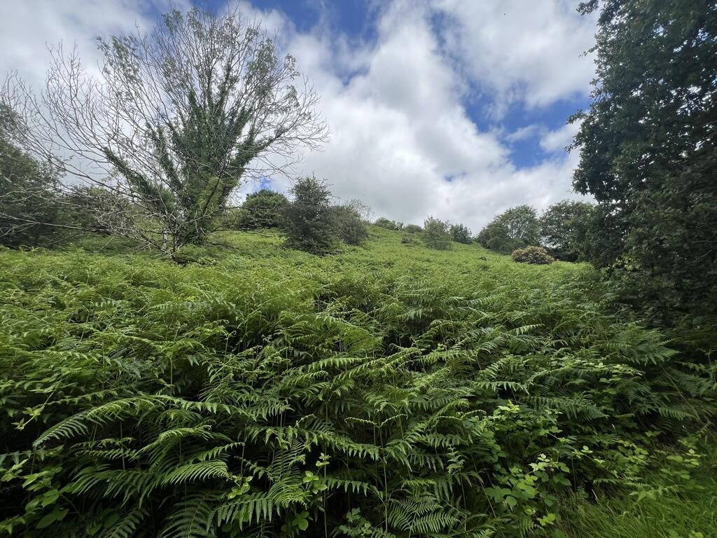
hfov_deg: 106.2
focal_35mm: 13
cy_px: 269
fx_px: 269
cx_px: 358
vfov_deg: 89.9
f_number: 1.8
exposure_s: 1/1575
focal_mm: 1.57
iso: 32
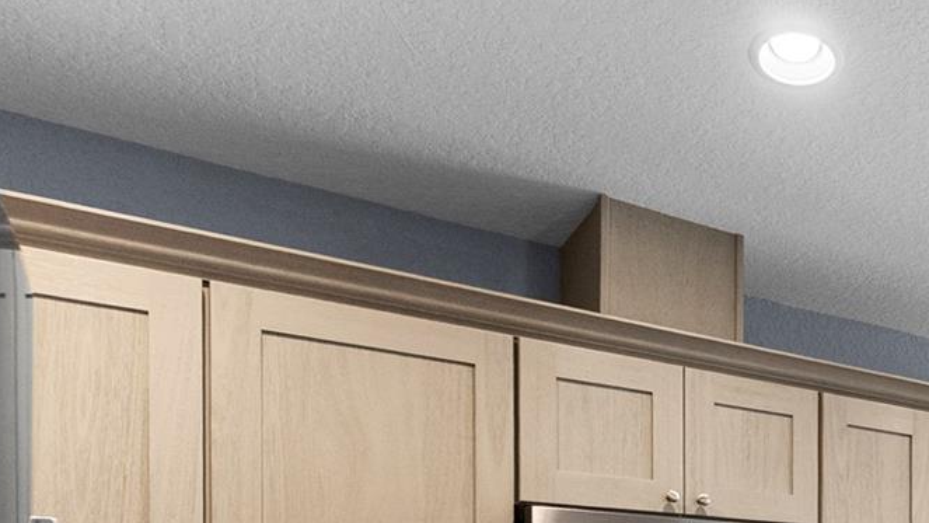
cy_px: 666
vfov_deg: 24.5
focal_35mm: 43
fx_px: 1059
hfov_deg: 37.3
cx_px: 1086
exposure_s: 1/8
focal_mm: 17
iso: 400
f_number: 8
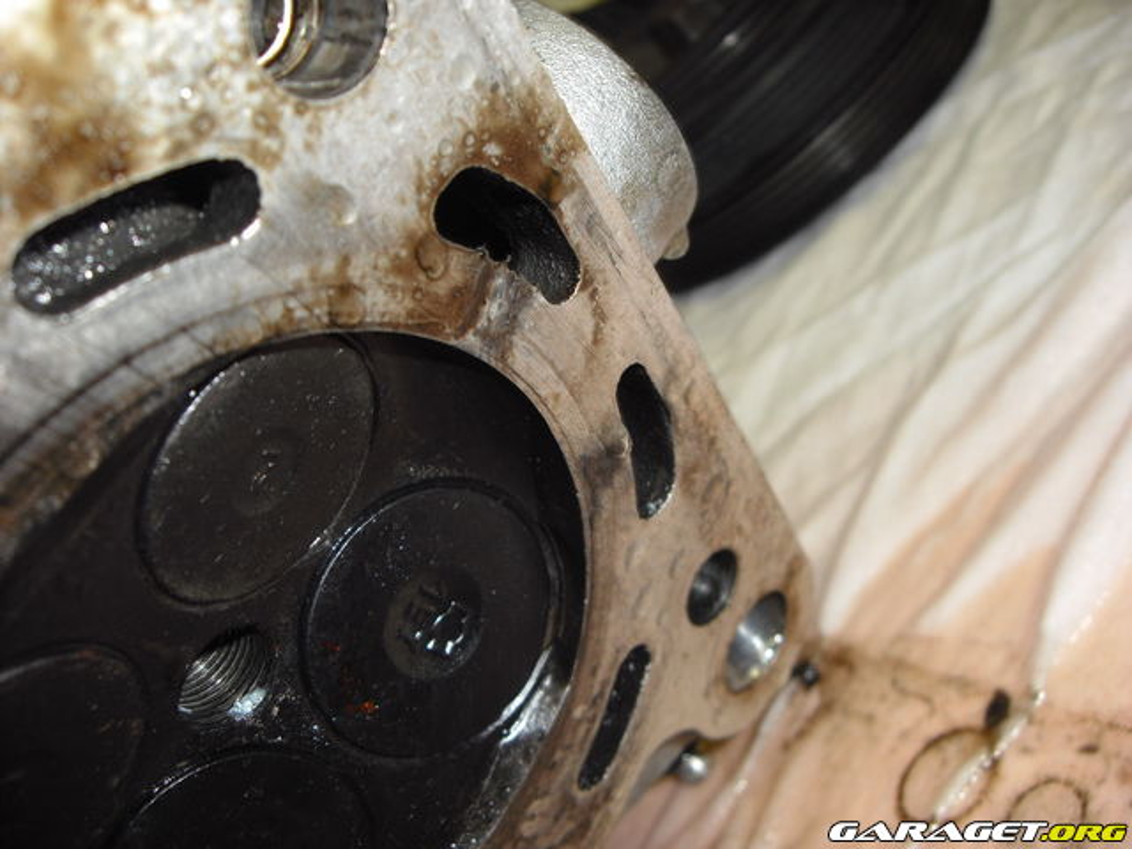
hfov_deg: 50.1
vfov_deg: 38.7
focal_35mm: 37
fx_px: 1210
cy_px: 424
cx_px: 566
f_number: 2.7
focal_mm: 6.2
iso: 100
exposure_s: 1/4
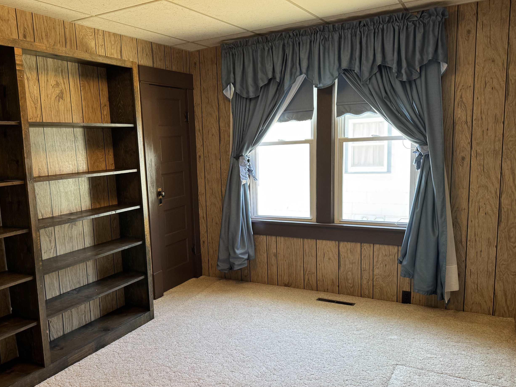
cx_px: 202
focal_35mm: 30
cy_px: 215
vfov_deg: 46.7
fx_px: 447
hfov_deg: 59.4
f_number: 1.78
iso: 160
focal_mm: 6.76
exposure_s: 1/60
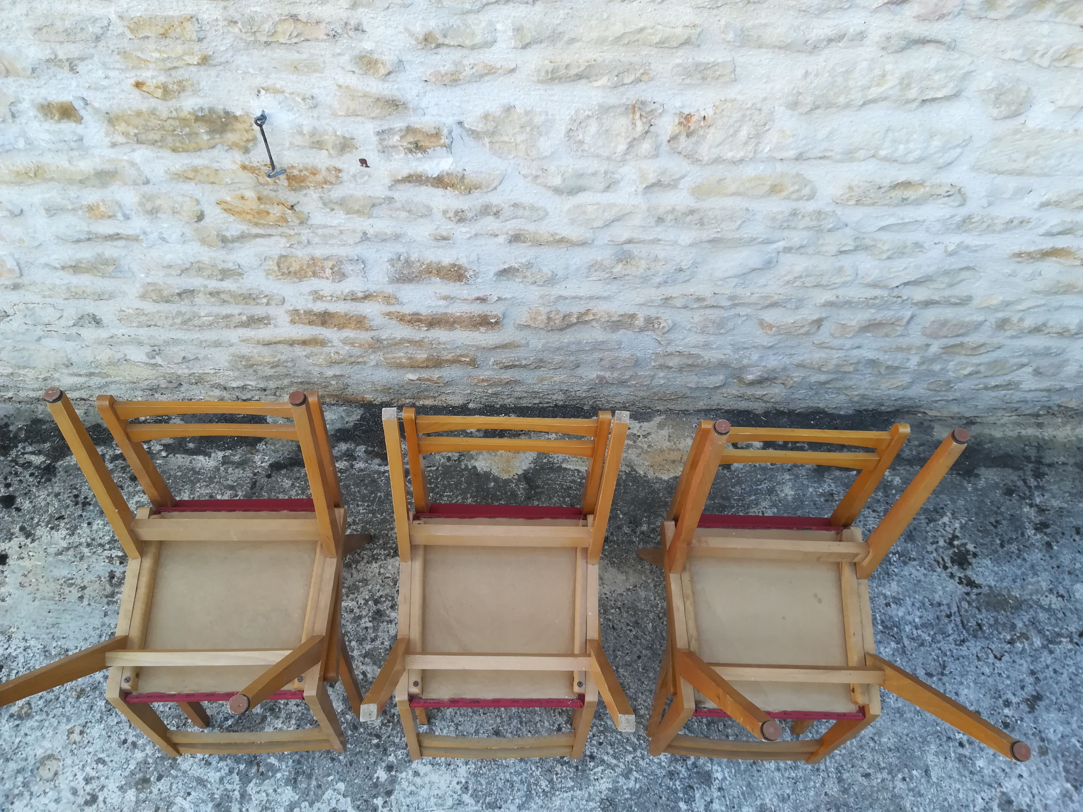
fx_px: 813
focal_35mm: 26
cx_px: 542
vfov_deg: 53.1
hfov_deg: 67.3
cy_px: 406
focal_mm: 3.83
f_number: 2.2
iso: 100
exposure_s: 1/100
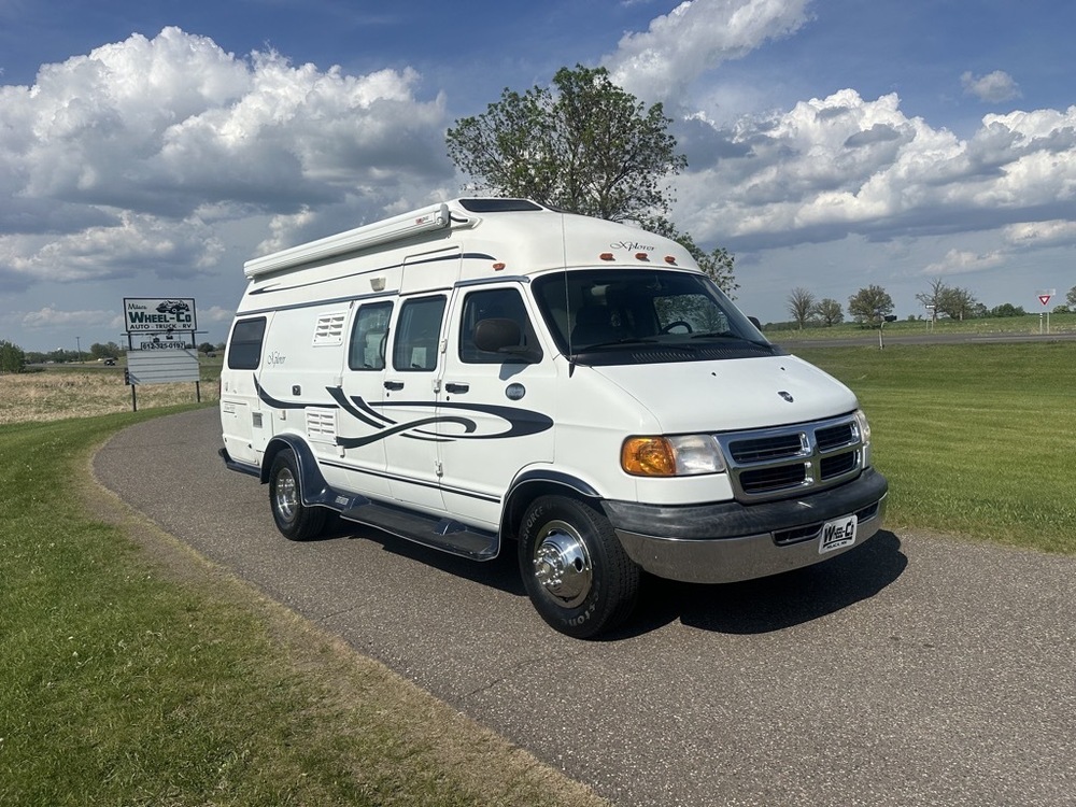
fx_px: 746
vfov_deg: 56.8
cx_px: 538
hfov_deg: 71.6
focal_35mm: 24
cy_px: 404
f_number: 1.78
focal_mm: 6.86
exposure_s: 1/13699
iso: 80
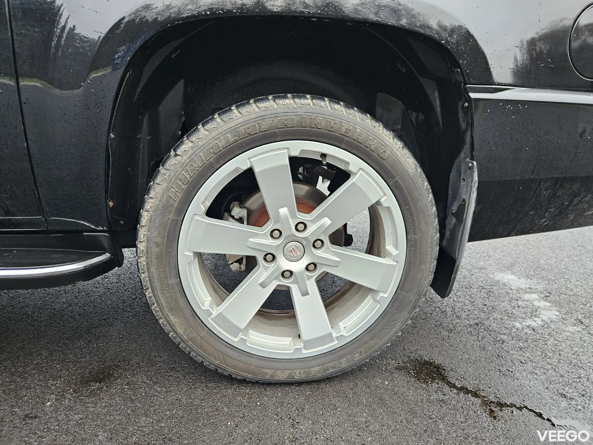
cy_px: 222
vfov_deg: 58.9
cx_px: 296
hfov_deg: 73.9
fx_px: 394
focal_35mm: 23
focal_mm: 5.4
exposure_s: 1/100
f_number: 1.8
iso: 200
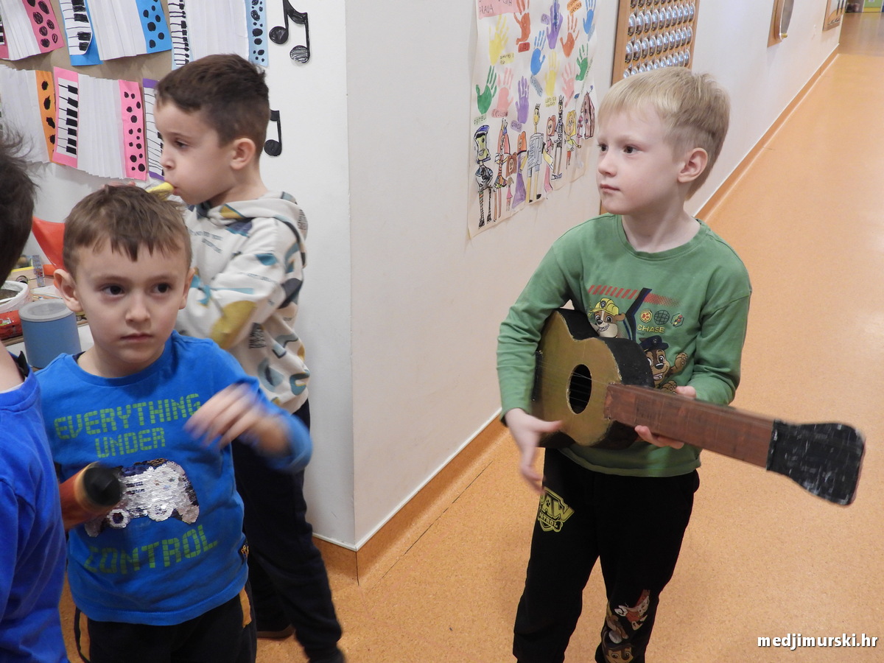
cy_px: 332
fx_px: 894
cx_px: 442
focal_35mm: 35
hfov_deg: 52.6
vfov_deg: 40.7
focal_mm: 6.3
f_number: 3.2
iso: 360
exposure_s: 1/30
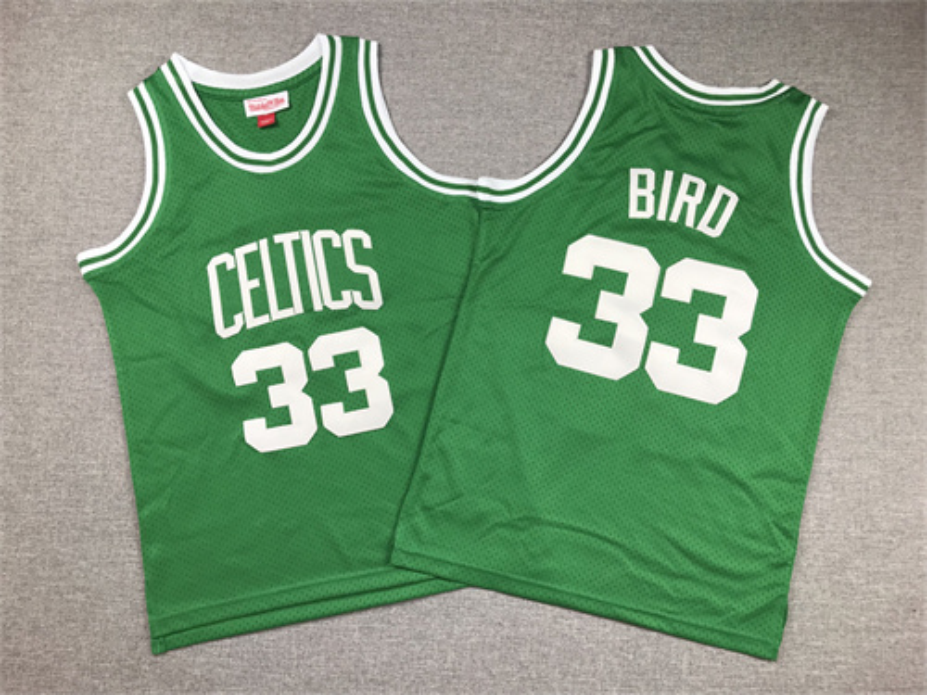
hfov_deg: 63.4
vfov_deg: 49.7
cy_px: 348
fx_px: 750
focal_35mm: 28
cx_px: 464
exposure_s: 1/100
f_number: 1.8
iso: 25
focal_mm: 3.99
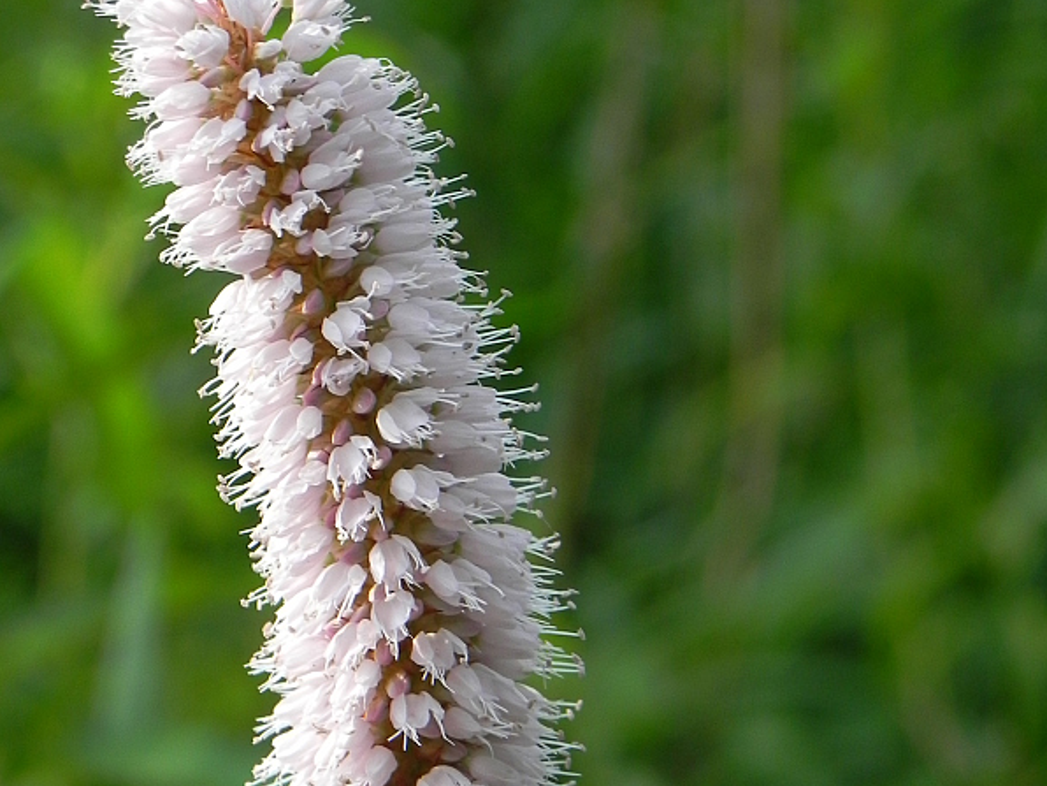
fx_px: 4265
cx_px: 522
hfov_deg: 14.0
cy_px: 503
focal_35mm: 141
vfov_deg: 10.5
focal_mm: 18.8
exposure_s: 1/143
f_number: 4.5
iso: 160
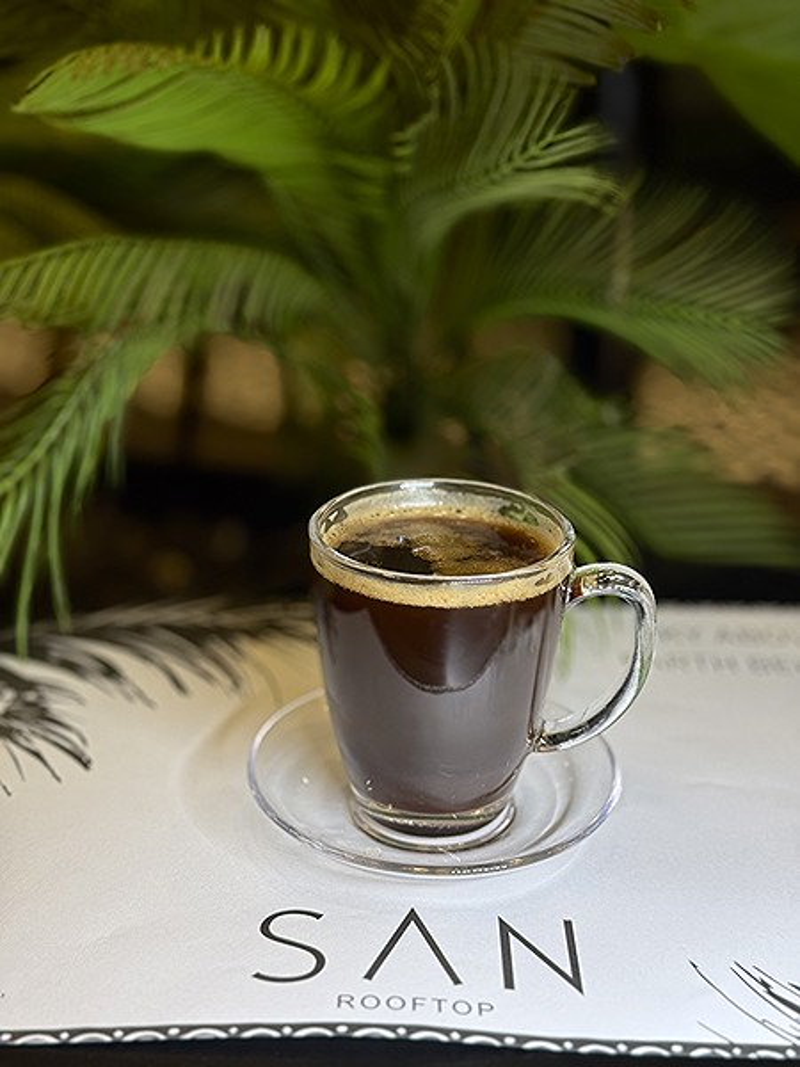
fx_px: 1479
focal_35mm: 48
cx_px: 400
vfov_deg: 39.7
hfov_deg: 30.3
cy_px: 534
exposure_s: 1/50
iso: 125
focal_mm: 6.76
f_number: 1.78
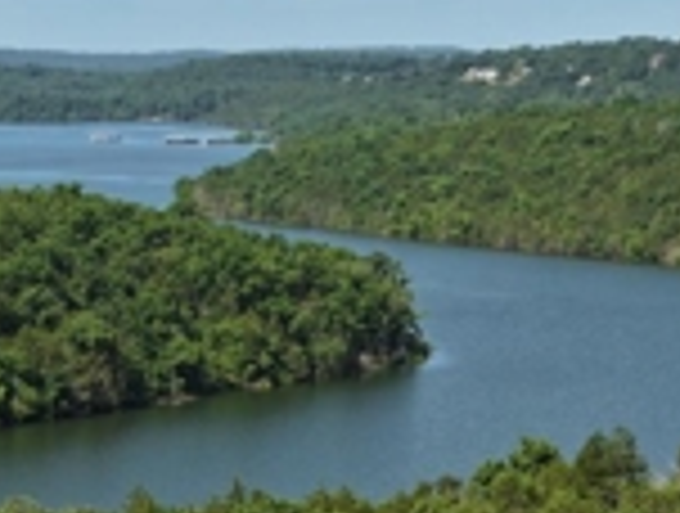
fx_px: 3643
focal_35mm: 185
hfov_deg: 10.6
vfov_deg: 8.1
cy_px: 374
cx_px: 477
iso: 100
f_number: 2.8
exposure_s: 1/1000
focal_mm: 19.35
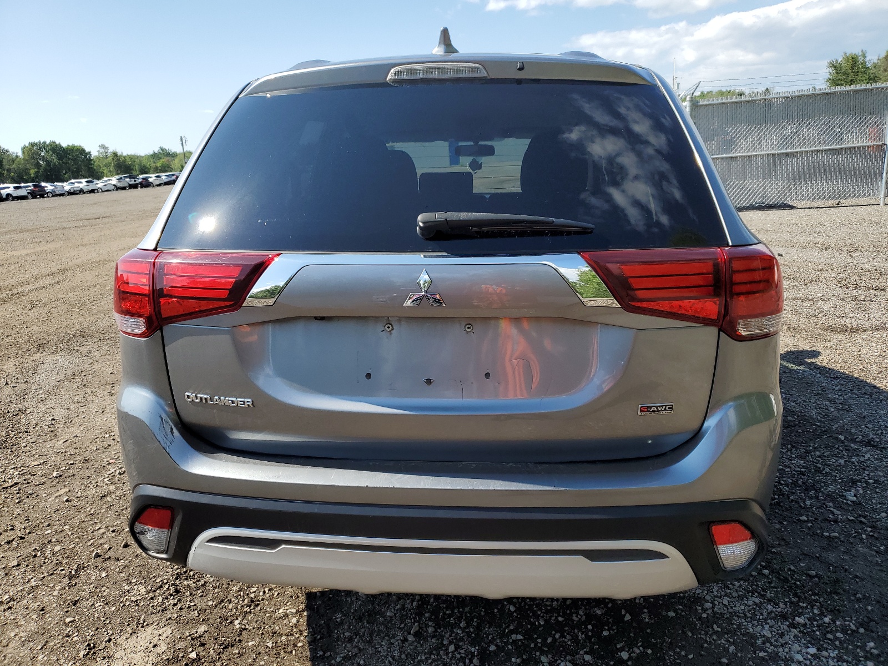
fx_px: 667
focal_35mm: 26
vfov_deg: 53.1
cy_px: 333
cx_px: 444
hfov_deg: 67.3
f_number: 1.5
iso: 50
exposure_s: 1/2000
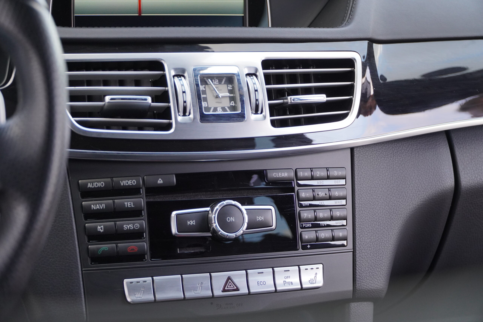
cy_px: 161
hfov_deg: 22.6
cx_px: 242
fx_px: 1207
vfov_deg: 15.2
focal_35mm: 90
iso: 1000
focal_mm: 60
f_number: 4
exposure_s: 1/160
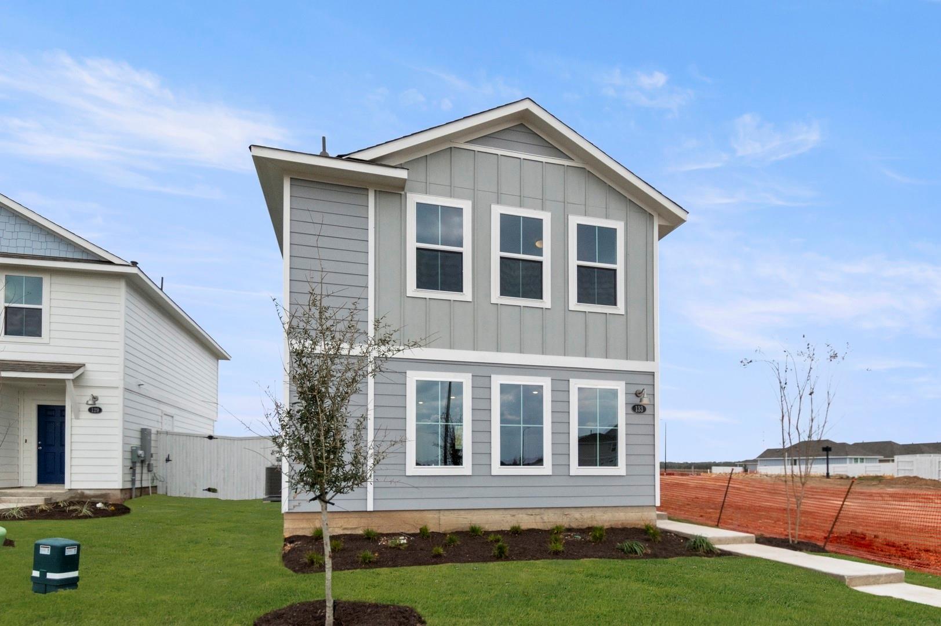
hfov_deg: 53.2
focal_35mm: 36
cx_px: 470
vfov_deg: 36.8
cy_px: 313
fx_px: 940
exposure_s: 1/2000
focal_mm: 24
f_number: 8
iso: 400
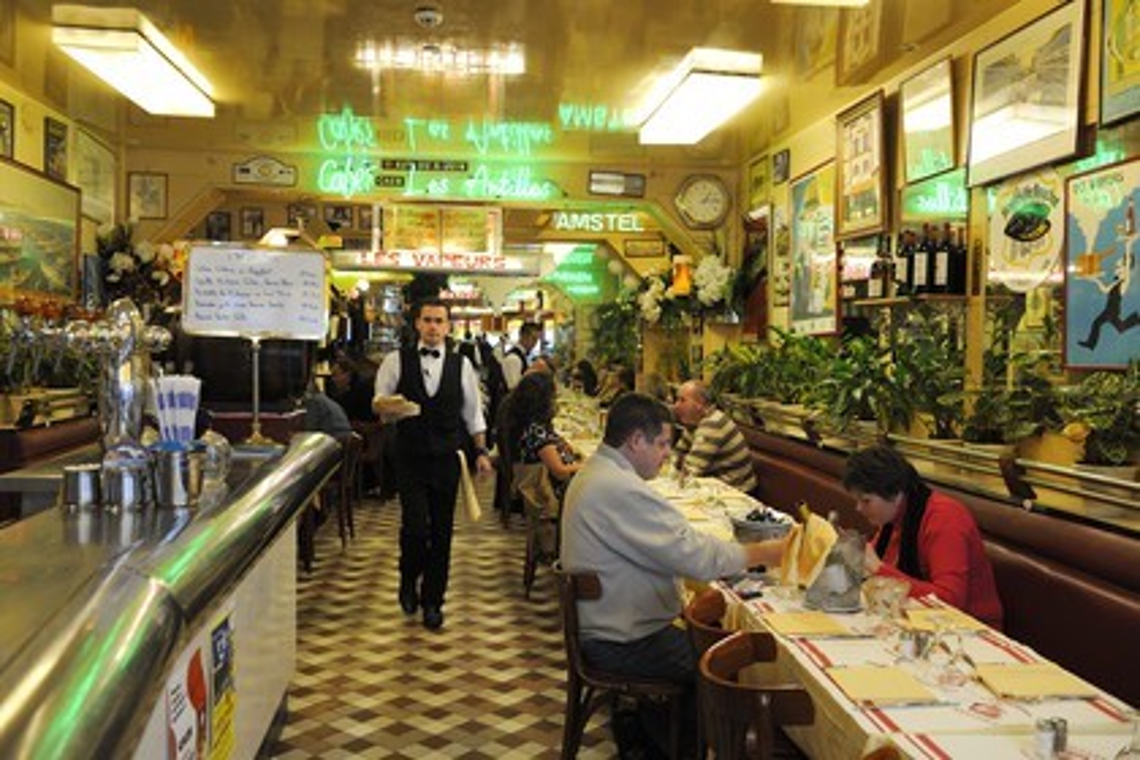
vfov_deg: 42.3
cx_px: 570
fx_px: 982
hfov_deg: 60.3
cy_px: 380
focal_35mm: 31
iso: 800
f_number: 3.5
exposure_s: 1/60
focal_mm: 31
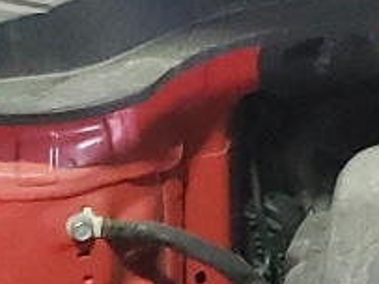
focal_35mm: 205
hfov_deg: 8.8
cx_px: 904
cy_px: -110
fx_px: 2243
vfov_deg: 7.1
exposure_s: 1/60.2
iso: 345
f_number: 1.5
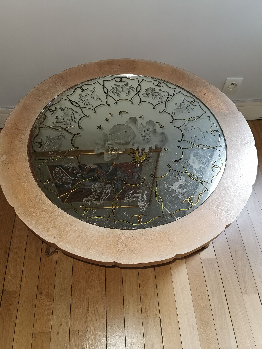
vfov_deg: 65.3
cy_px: 174
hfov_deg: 51.4
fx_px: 272
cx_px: 131
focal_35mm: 27
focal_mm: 5.56
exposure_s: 1/50
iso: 160
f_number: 1.6
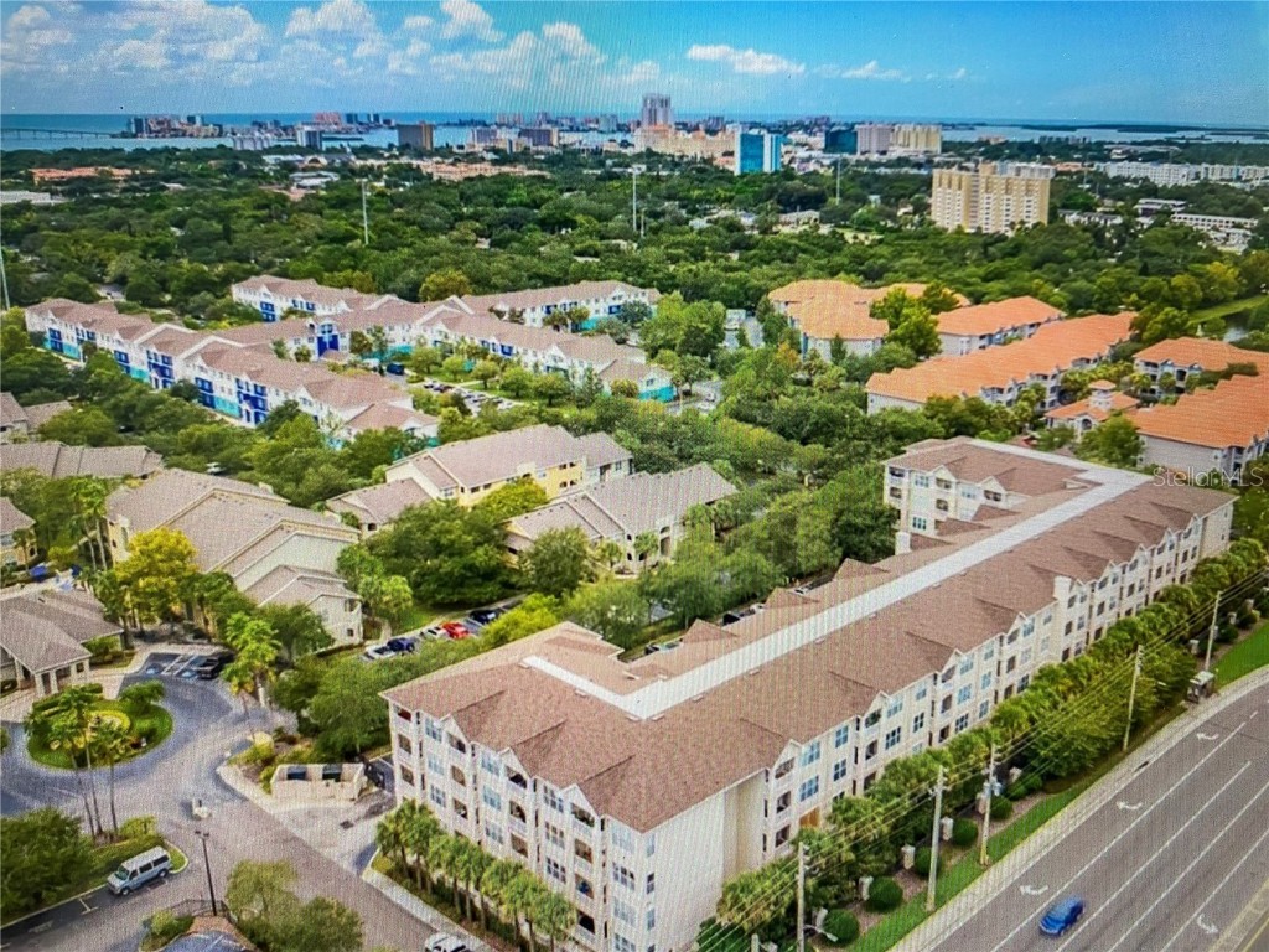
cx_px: 634
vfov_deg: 54.9
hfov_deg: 69.4
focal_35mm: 25
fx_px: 916
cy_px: 476
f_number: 1.8
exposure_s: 1/60
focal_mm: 4.25
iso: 100
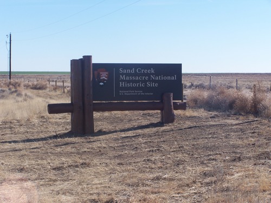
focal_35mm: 94
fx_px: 736
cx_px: 136
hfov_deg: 20.9
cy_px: 102
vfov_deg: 15.7
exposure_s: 1/640
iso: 80
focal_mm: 15.6
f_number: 4.5
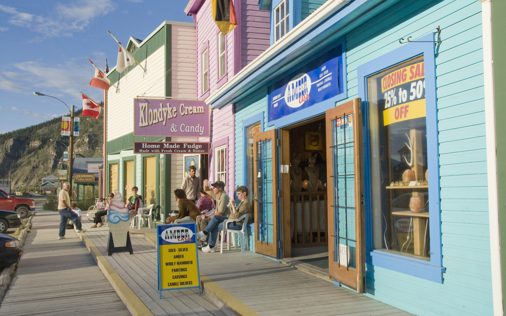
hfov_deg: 52.7
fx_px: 510
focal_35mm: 37
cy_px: 151
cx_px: 255
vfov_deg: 34.4
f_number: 11
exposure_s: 1/400
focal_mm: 24
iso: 200
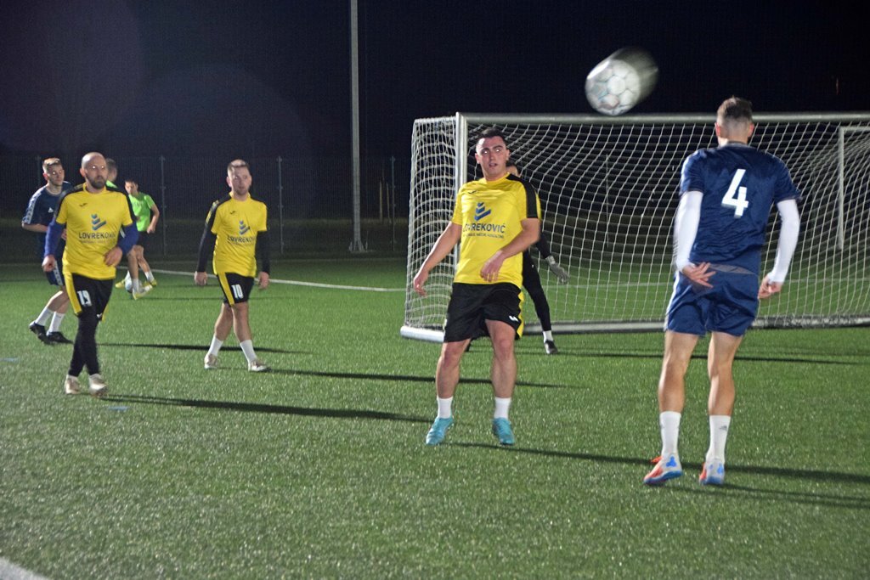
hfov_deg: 17.1
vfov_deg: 11.4
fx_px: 2900
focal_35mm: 120
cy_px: 290
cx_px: 435
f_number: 5
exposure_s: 1/60
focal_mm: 80
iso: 3200
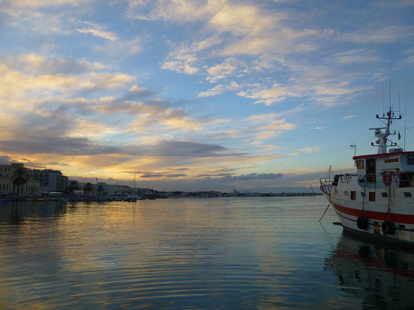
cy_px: 155
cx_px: 207
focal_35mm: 25
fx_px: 299
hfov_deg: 69.4
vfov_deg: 54.9
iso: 100
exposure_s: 1/250
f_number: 3.1
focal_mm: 4.5
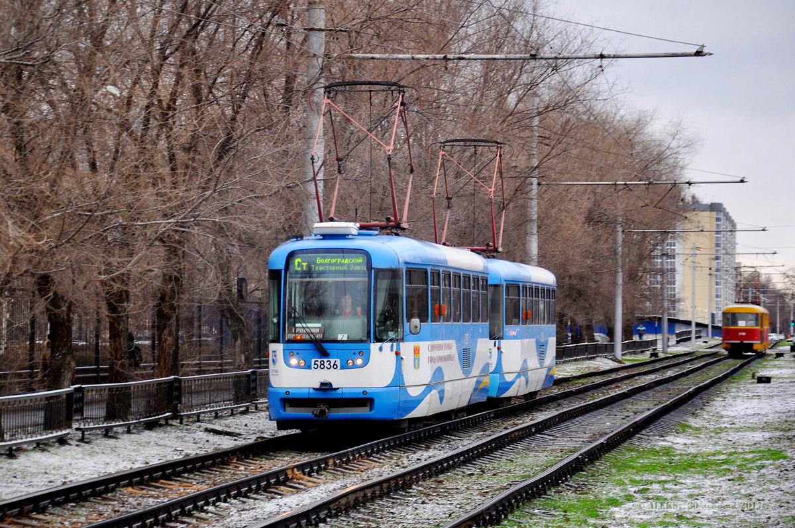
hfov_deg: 19.5
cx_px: 398
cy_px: 264
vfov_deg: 13.0
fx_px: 2316
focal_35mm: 105
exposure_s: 1/125
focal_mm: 70
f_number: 5.3
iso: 560
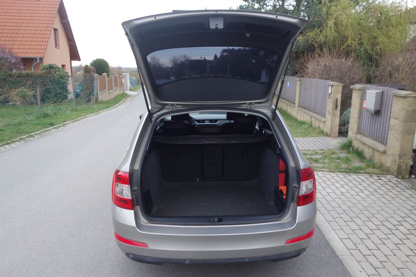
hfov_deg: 65.5
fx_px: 324
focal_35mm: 28
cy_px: 138
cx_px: 208
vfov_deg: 46.4
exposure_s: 1/40
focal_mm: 10.4
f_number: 2.8
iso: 125
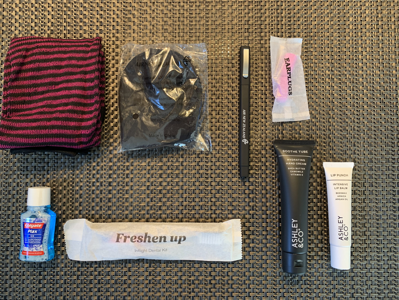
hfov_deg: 67.3
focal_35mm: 26
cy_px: 150
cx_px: 200
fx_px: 300
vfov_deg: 53.1
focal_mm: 4.25
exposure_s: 1/50
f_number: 1.8
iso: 125
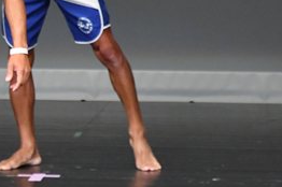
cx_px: -51
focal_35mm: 1021
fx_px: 7988
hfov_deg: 2.0
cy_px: 37
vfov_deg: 1.3
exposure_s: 1/400
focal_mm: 230
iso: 5000
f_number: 5.6
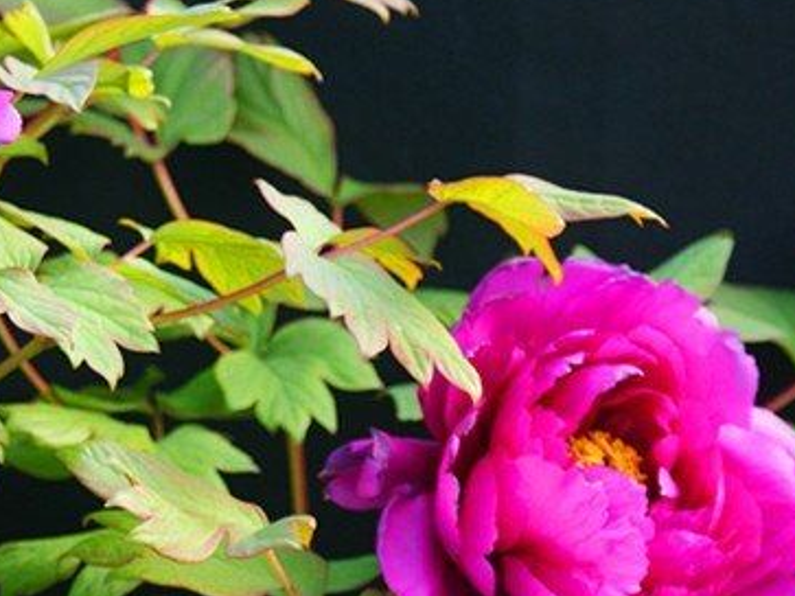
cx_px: 210
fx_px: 4982
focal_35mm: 217
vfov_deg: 6.8
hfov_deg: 9.1
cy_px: 257
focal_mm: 70
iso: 200
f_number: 5.6
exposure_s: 1/125
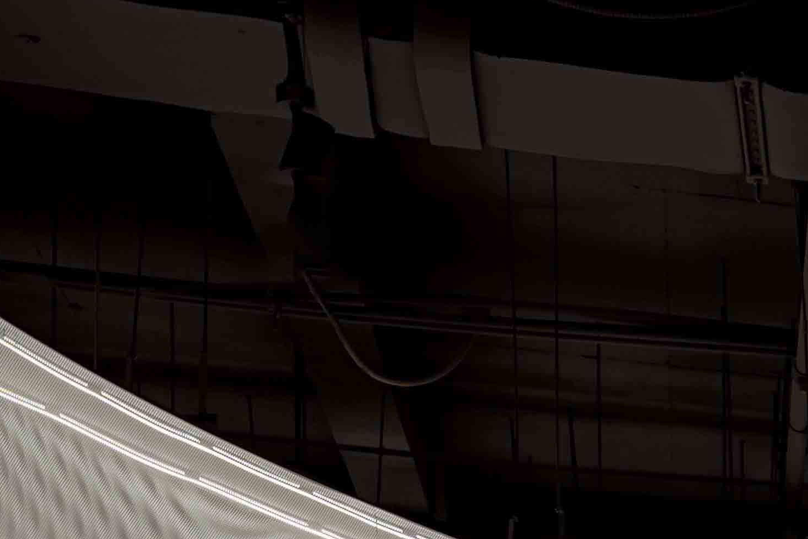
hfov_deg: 13.3
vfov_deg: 9.8
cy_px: 1106
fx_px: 2896
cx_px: 1713
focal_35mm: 129
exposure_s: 1/20
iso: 100
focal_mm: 24
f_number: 11
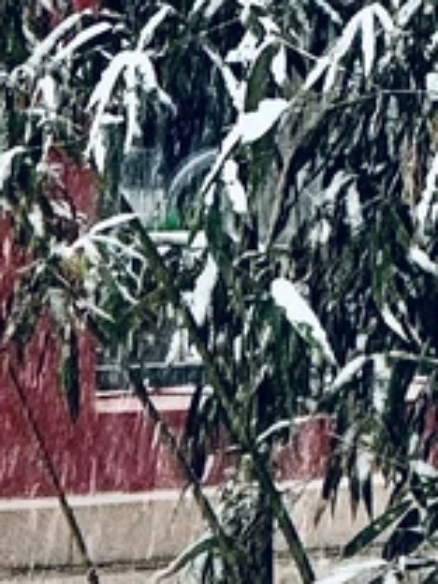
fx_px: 9009
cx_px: 418
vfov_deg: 3.7
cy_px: -463
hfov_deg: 2.8
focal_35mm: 534
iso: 80
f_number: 2.8
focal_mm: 9
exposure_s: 1/99
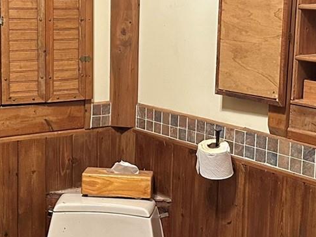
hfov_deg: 24.5
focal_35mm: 79
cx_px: 90
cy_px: 99
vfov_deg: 18.7
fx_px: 722
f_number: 1.78
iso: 500
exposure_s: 1/60
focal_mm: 6.86
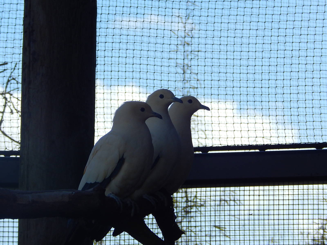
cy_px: 122
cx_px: 164
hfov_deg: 7.0
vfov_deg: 5.3
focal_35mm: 282
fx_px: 2664
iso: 125
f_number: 5.7
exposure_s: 1/640
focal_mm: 50.1
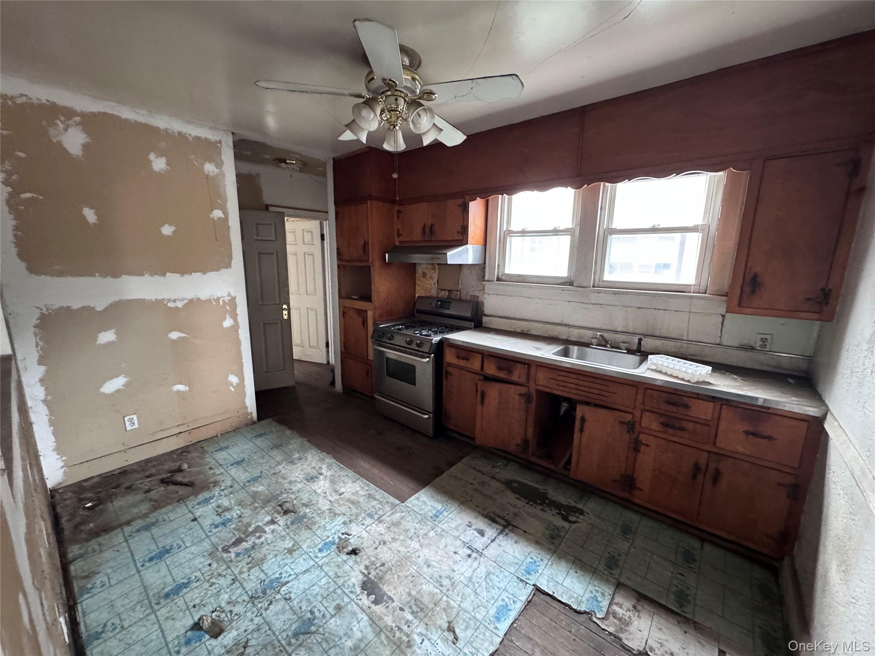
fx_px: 354
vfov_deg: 85.7
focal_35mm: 14
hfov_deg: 102.1
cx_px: 438
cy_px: 328
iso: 1250
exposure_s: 1/60
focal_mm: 2.22
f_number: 2.2
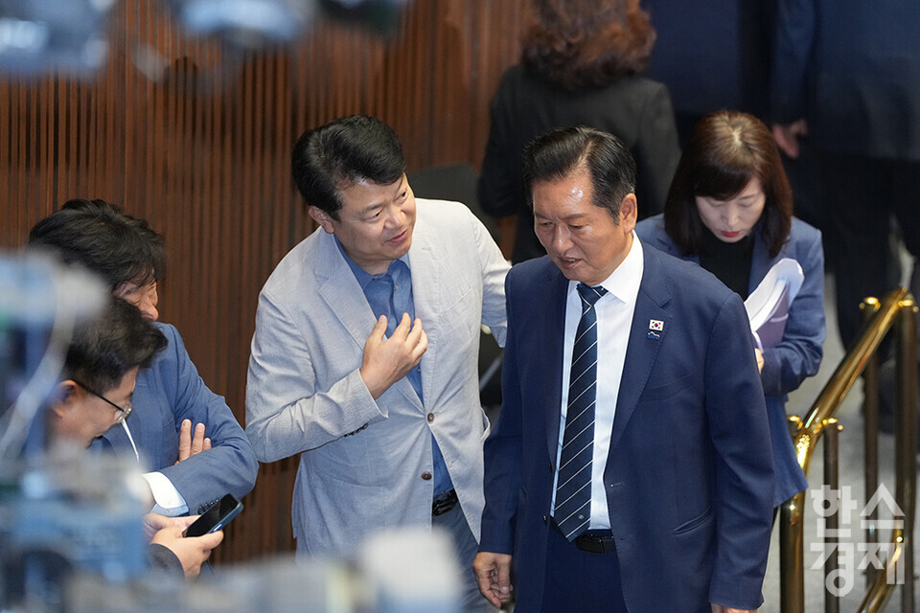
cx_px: 460
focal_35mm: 200
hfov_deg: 10.3
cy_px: 306
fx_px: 5111
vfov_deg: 6.9
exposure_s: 1/125
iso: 4000
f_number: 3.5
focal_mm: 200
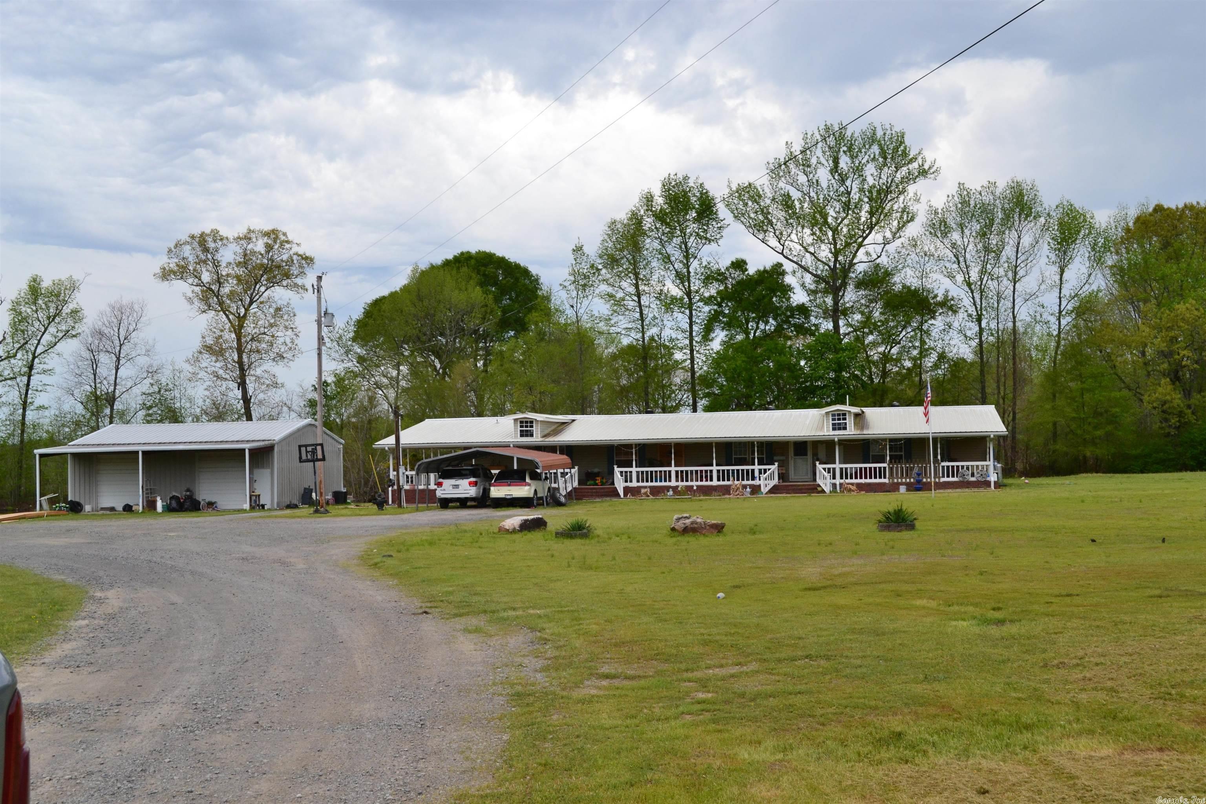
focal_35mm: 39
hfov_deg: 49.6
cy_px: 402
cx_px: 603
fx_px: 1306
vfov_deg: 34.2
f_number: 9
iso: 400
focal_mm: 26
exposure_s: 1/160
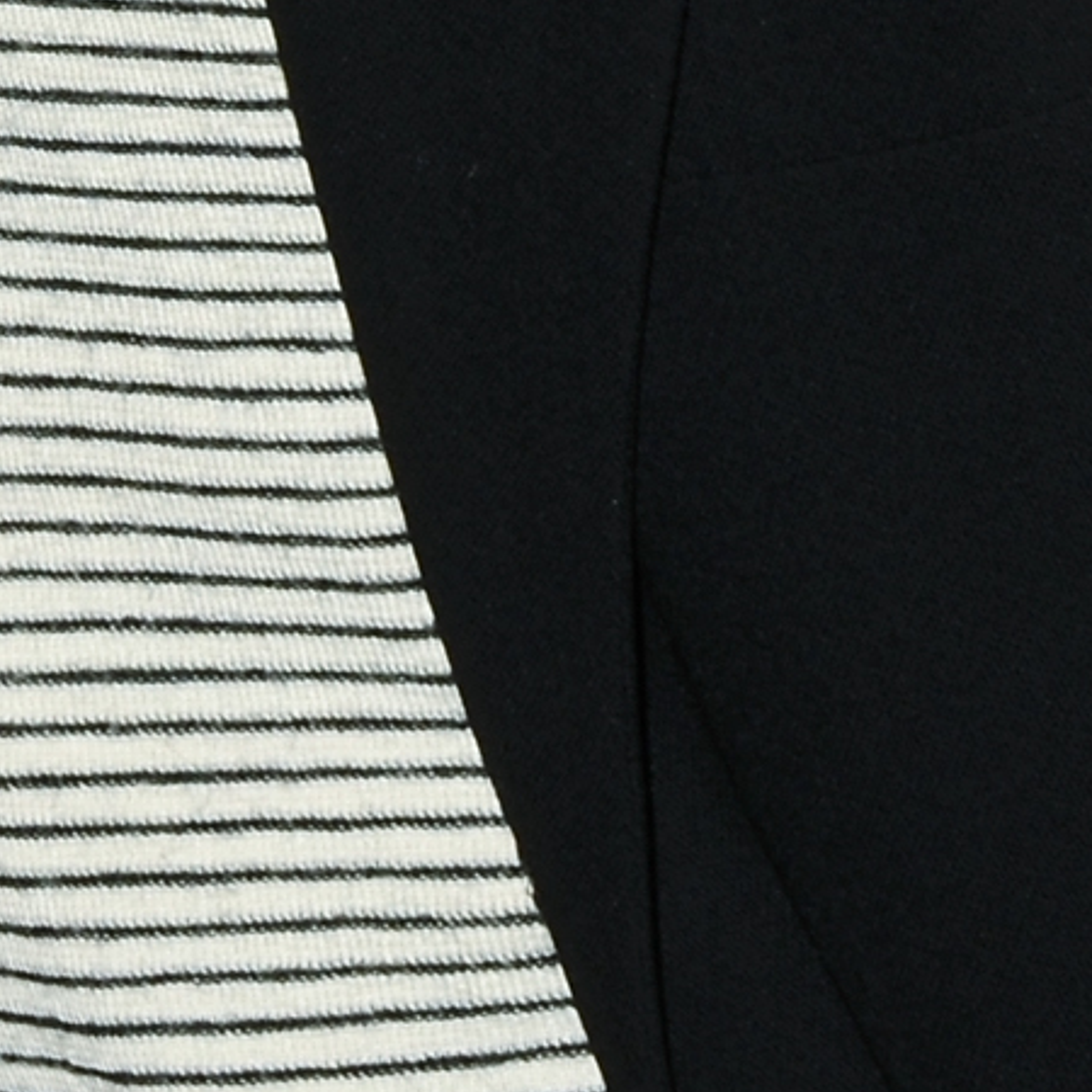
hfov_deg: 4.2
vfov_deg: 4.3
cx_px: -1125
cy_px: -1099
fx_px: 14526
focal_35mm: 407
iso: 200
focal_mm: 48
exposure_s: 1/100
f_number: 18
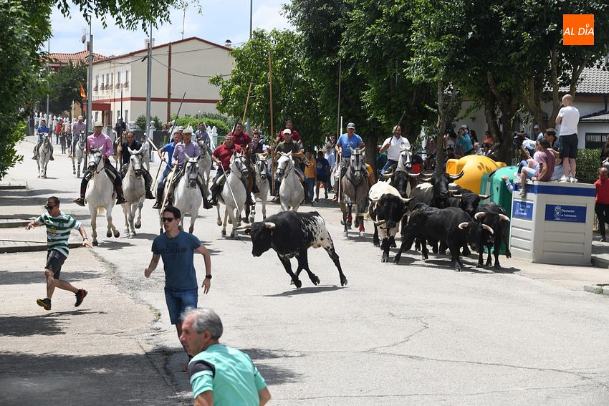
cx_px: 304
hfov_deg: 17.1
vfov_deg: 11.4
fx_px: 2030
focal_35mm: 120
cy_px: 203
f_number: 9
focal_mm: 120
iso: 200
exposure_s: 1/320
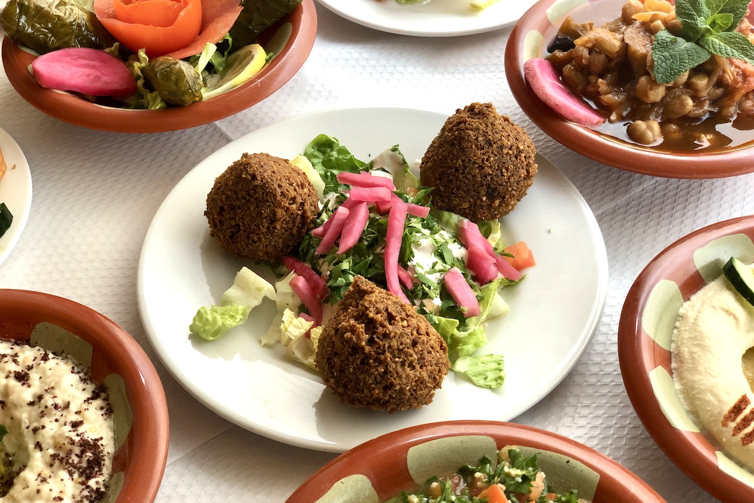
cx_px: 383
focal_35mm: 55
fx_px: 1152
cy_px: 262
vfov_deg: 24.6
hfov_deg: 36.2
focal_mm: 6
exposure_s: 1/50
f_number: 2.4
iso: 64
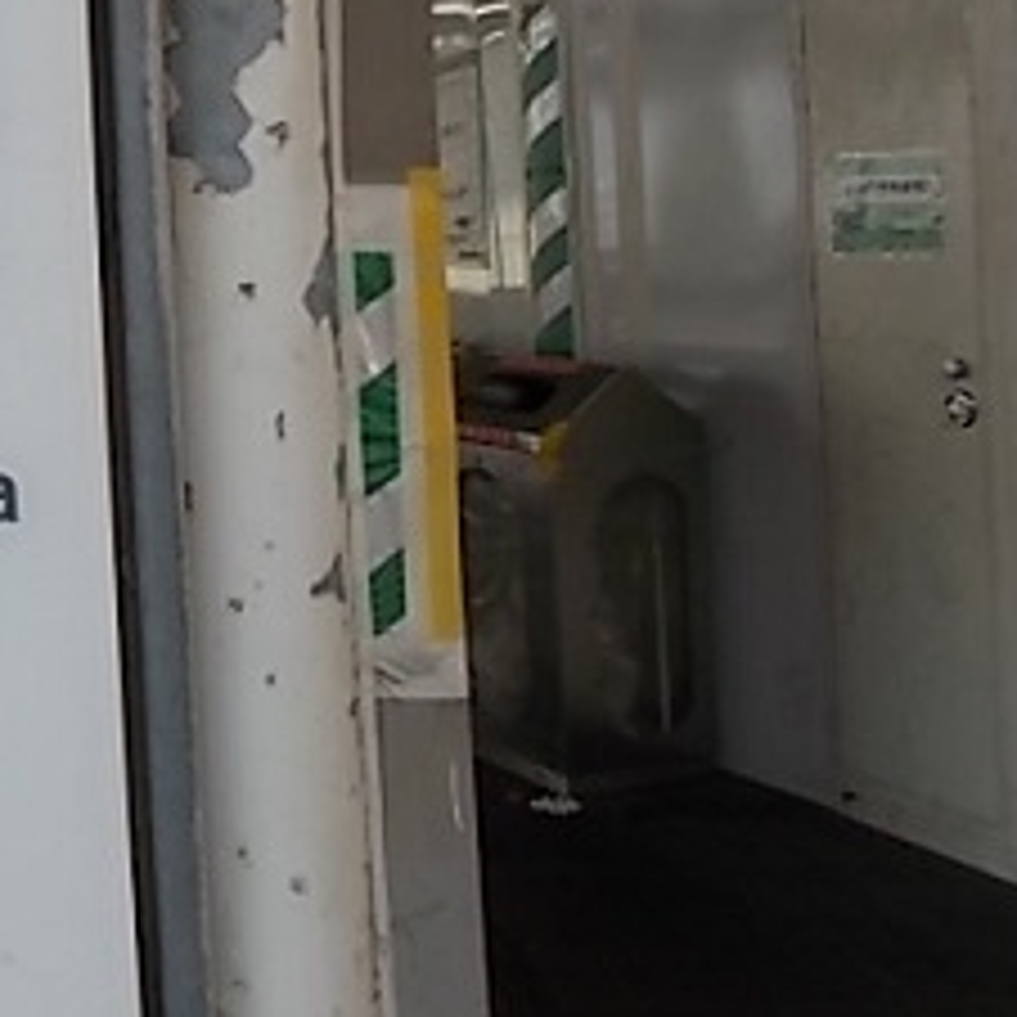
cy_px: 266
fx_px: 1728
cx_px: -117
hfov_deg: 29.4
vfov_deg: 32.2
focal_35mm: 52
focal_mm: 4.6
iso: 80
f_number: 3.2
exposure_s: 1/80
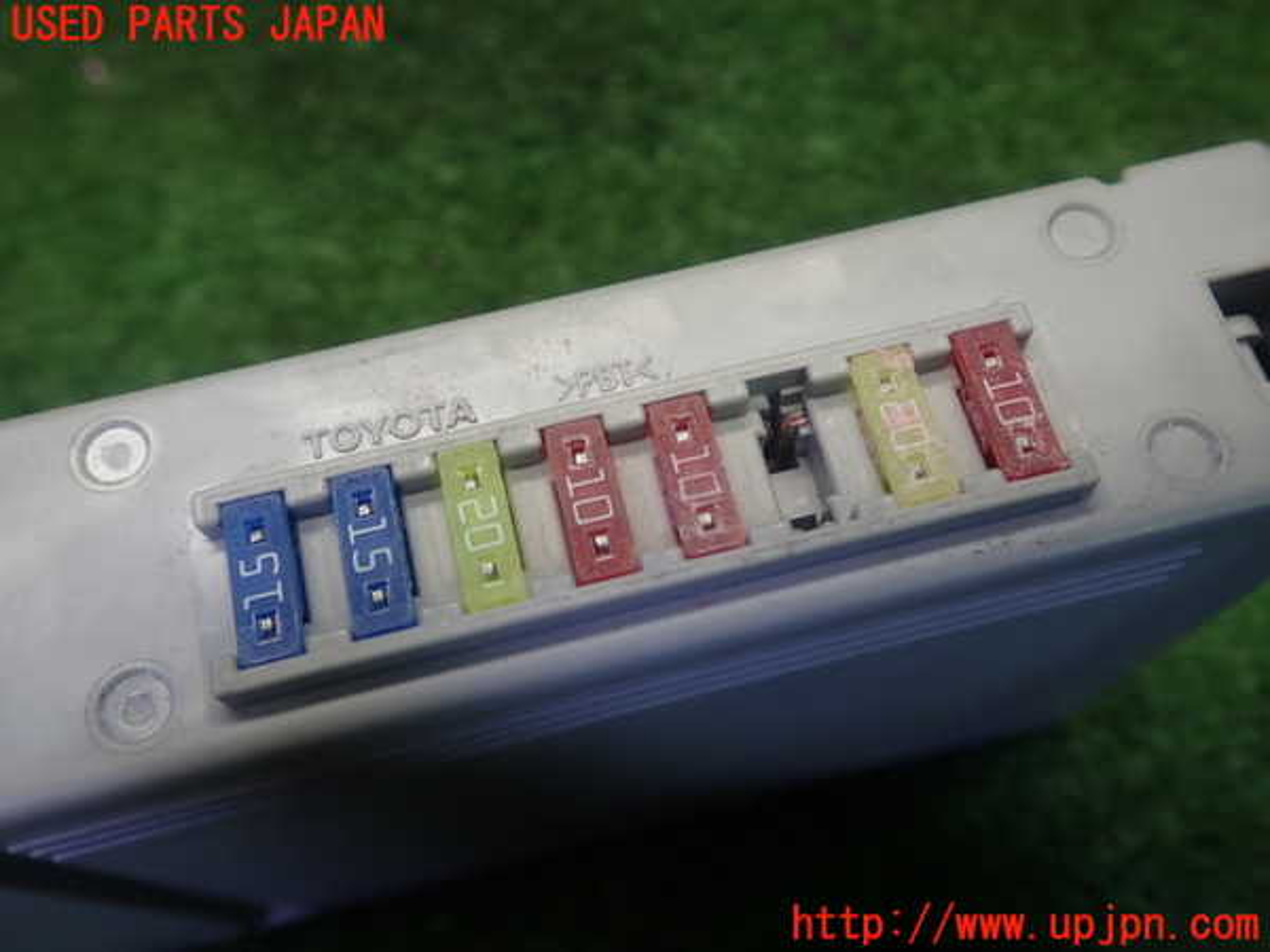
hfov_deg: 56.8
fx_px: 1174
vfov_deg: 44.2
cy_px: 476
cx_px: 635
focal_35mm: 32
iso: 160
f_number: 2.4
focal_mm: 5.79
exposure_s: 1/60
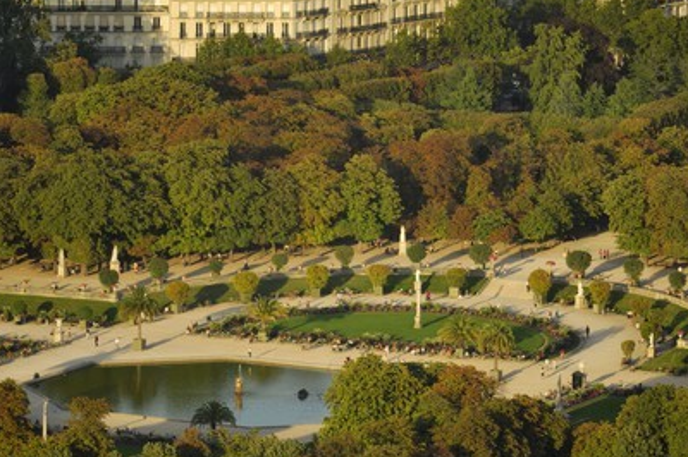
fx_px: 9051
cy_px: 225
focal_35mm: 474
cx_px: 352
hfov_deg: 4.4
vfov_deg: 2.9
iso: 100
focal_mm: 300
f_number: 4
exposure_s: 1/400
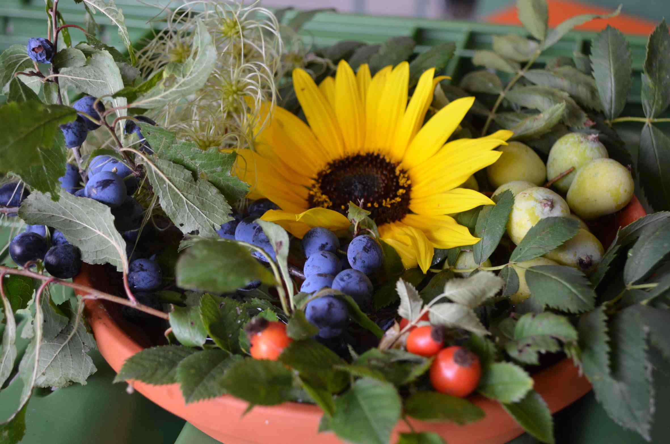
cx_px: 335
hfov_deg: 37.9
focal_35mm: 52
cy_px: 222
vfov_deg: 25.6
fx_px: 975
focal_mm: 35
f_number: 5
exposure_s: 1/60
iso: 800
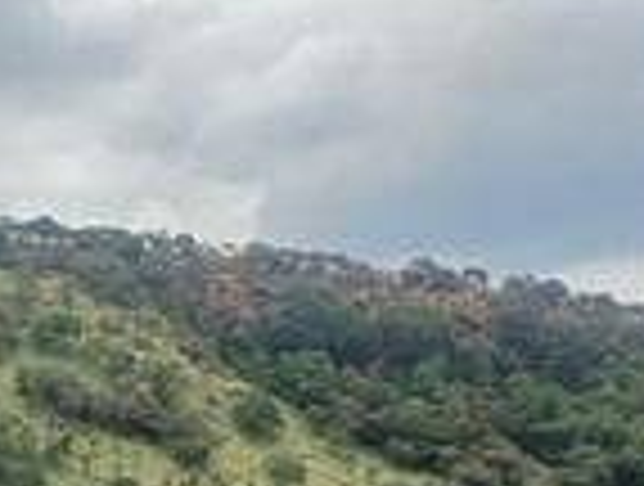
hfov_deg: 11.8
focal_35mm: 145
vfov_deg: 10.0
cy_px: 720
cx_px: -734
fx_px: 2704
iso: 20
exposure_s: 1/703
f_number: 1.8
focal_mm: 3.98
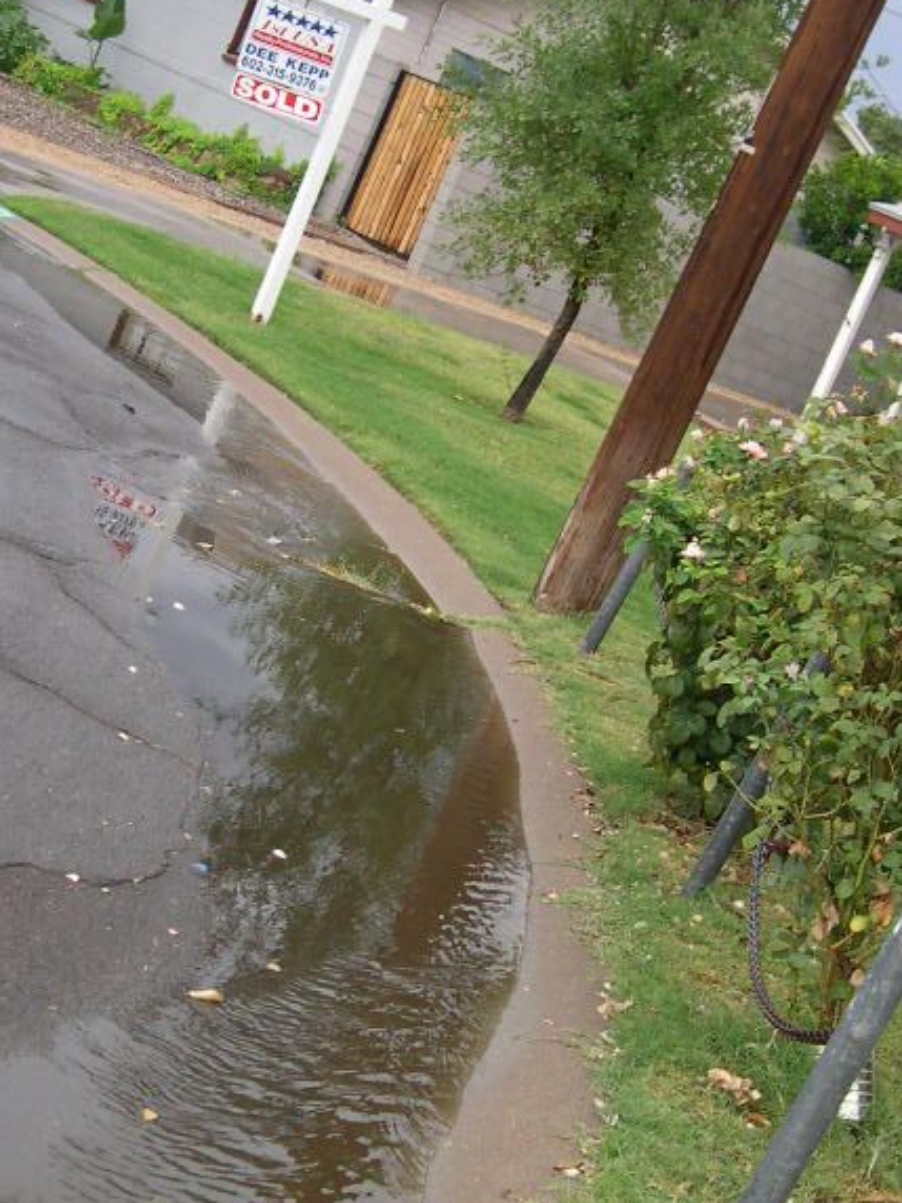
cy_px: 576
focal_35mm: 68
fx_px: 2363
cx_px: 368
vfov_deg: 28.6
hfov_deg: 21.6
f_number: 2.8
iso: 100
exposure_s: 1/114
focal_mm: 8
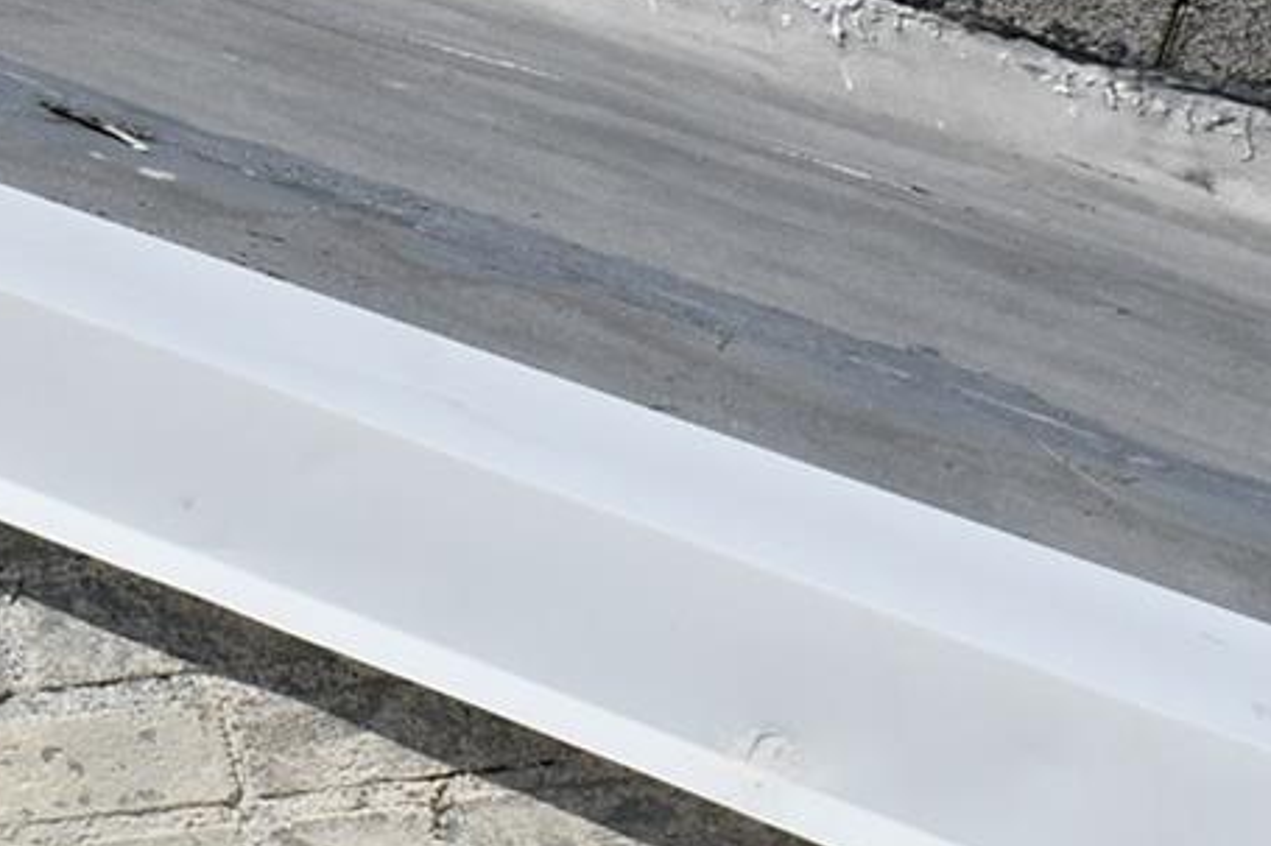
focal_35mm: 135
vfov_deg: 10.1
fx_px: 4764
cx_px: -715
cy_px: -54
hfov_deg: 14.1
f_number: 11
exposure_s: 1/500
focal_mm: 20
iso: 100
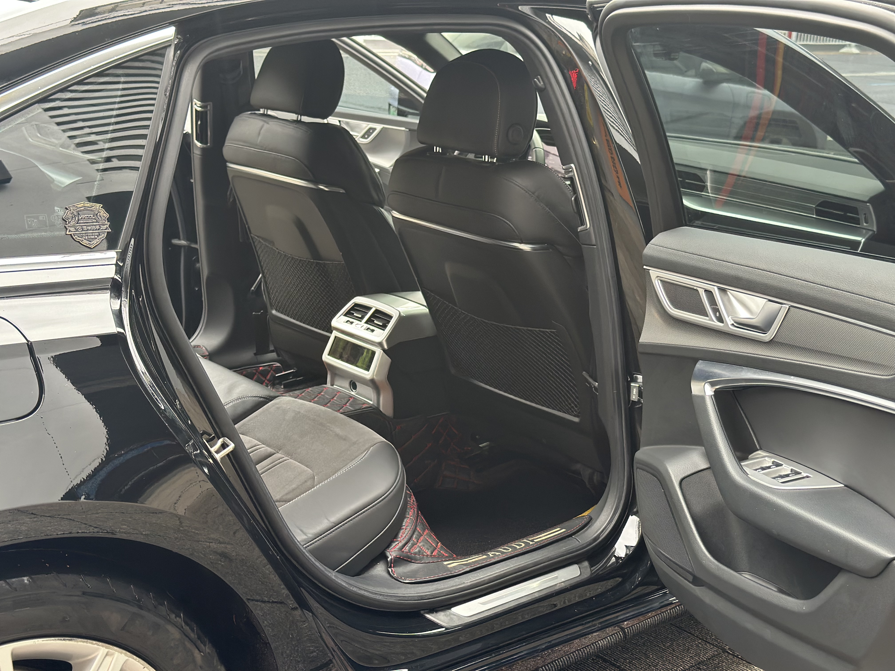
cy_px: 336
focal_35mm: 48
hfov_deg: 39.7
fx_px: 1241
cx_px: 448
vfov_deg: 30.3
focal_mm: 6.86
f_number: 1.78
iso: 200
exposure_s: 1/60
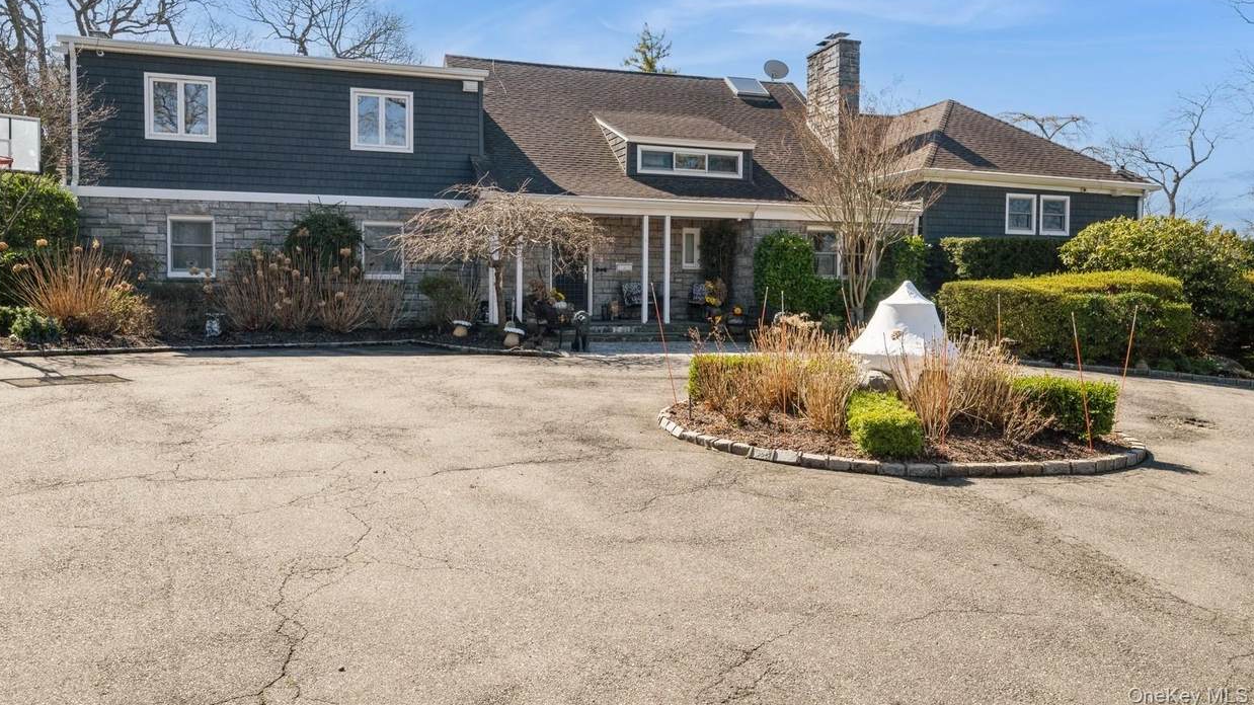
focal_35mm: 26
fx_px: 864
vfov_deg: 44.1
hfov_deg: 71.9
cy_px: 278
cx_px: 608
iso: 250
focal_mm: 24
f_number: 11
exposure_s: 1/250
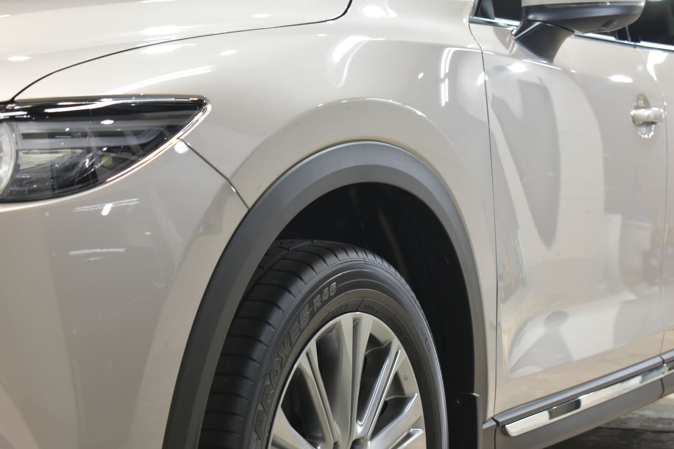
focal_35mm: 78
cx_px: 337
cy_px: 224
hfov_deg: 26.0
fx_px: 1460
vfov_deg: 17.5
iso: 800
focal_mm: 52
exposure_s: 1/30
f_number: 5.6
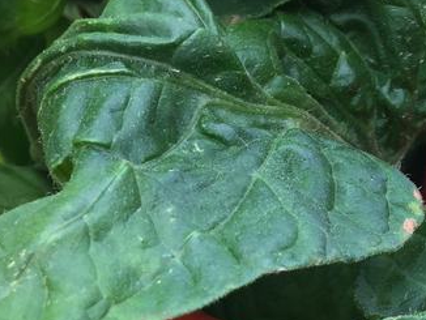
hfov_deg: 22.3
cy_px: 325
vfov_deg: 17.4
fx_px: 1022
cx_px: 458
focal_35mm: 83
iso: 32
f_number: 2.2
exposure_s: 1/120
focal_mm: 4.15
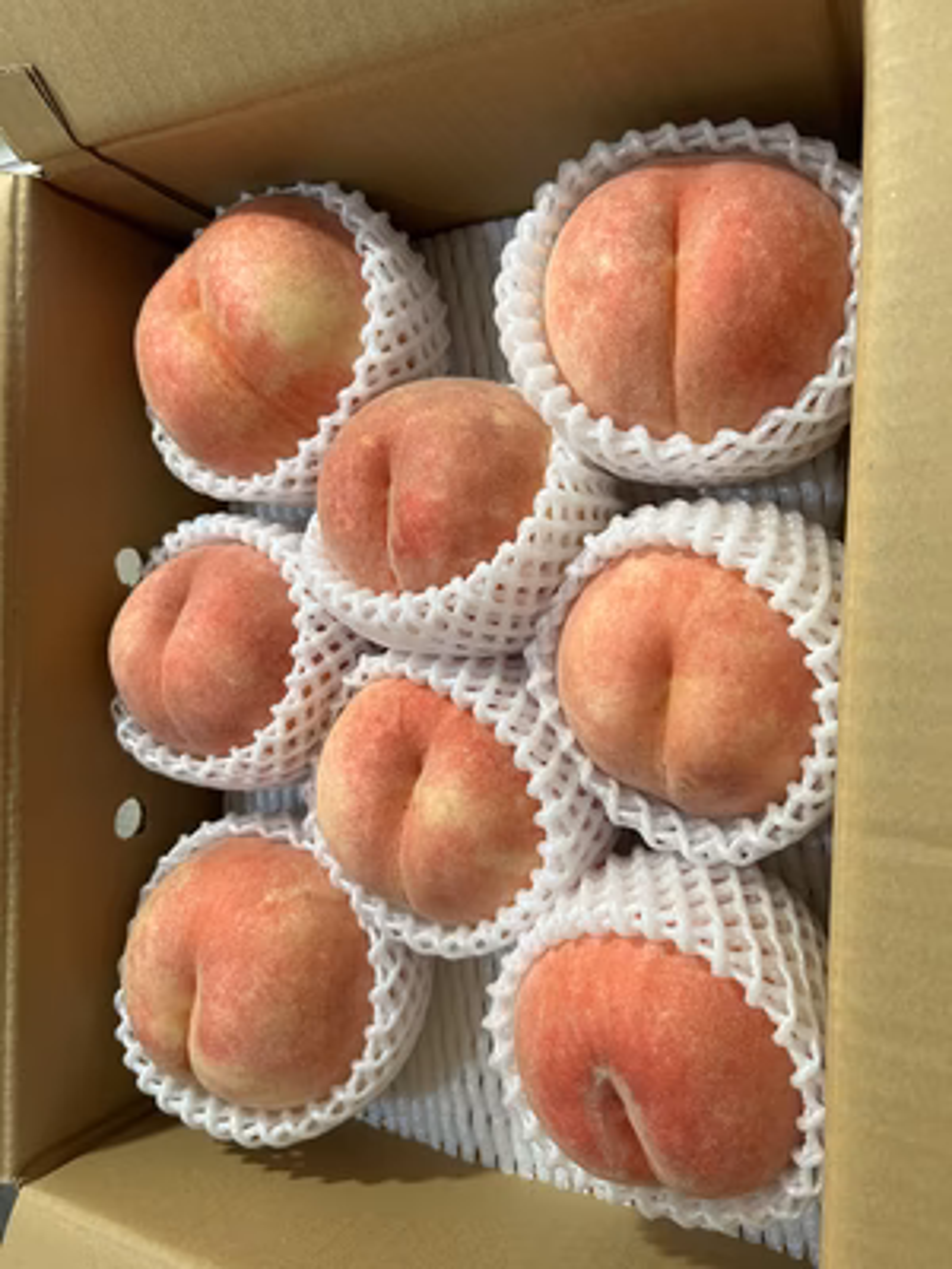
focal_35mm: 26
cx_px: 476
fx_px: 953
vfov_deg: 67.3
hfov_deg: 53.1
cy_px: 634
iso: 160
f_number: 1.5
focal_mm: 5.7
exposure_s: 1/60
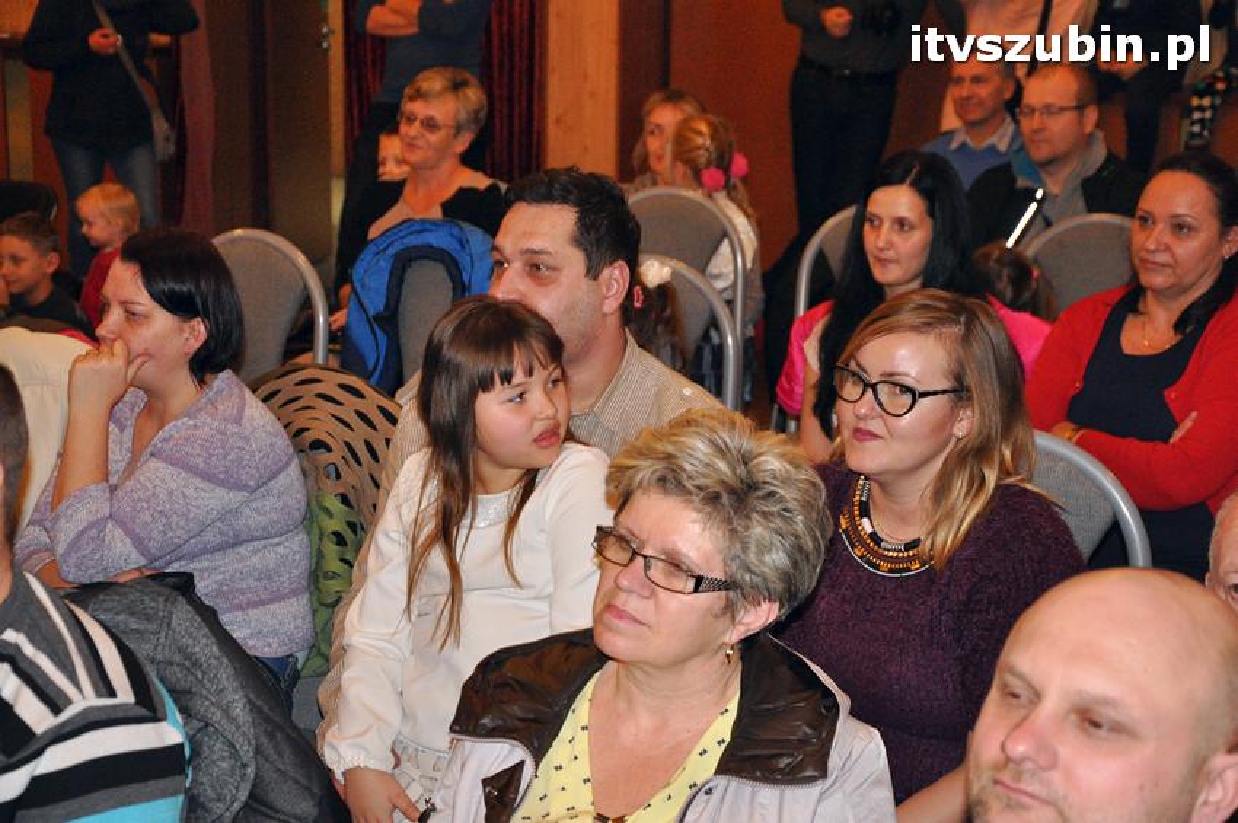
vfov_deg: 17.5
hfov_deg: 26.0
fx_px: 2680
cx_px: 619
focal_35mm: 78
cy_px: 412
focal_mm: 52
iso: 2000
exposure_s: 1/60
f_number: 5
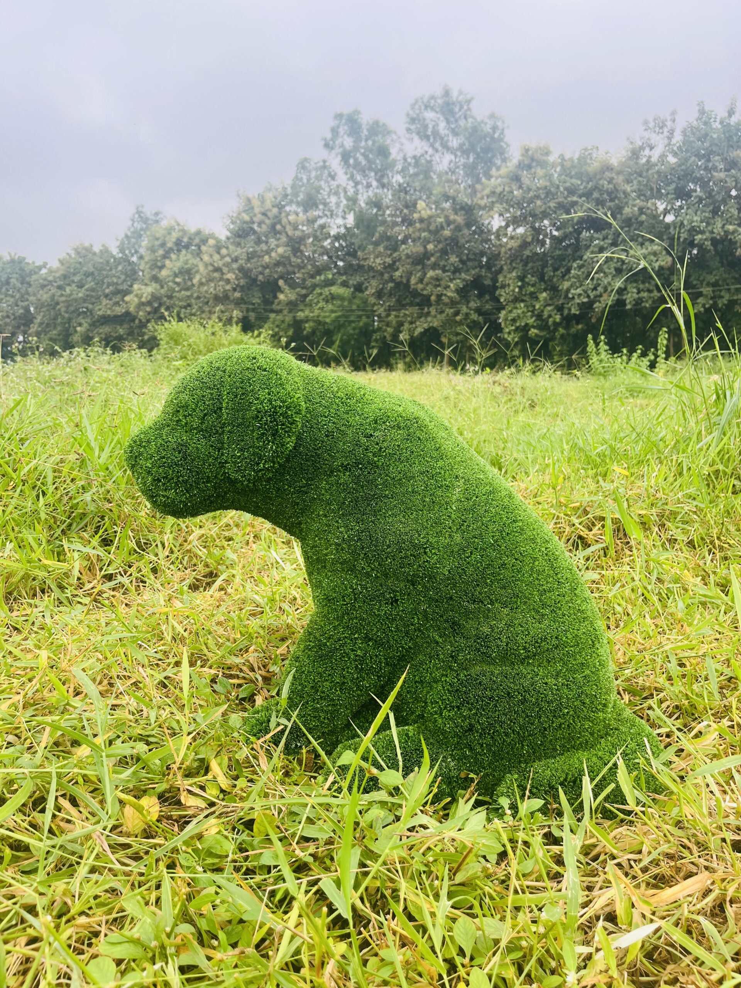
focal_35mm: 26
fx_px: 742
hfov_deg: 53.1
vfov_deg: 67.3
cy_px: 494
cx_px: 370
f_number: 1.6
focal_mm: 5.1
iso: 50
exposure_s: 1/447
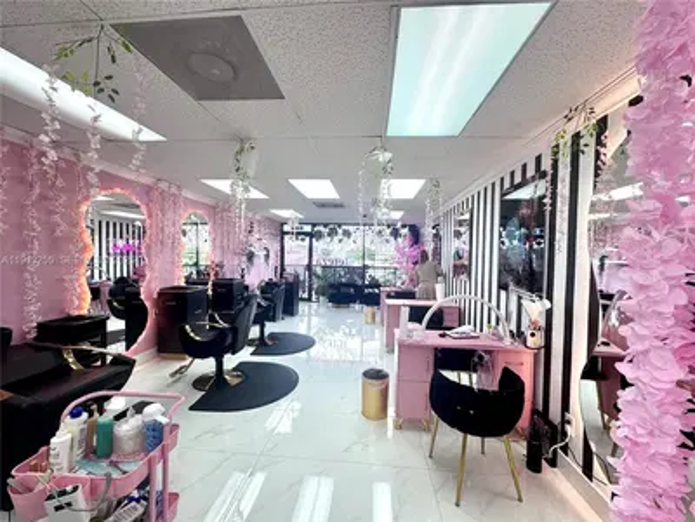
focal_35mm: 14
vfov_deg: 85.7
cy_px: 261
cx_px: 348
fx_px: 281
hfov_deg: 102.1
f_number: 2.2
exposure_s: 1/132
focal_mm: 2.22
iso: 50
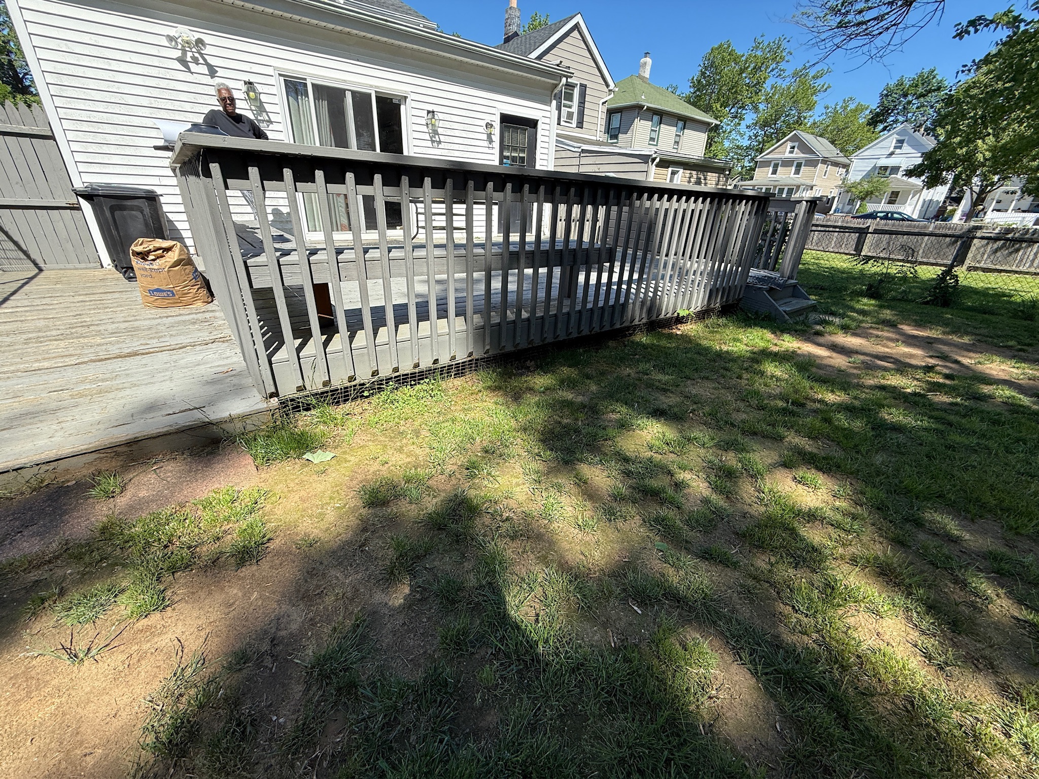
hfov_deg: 102.1
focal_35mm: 14
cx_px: 520
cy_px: 390
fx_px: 420
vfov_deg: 85.7
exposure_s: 1/686
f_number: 2.2
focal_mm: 2.22
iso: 50
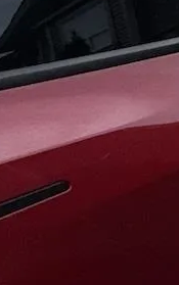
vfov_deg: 16.1
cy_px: -277
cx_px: 715
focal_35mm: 102
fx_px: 794
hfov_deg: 8.0
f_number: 2.2
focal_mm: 2.22
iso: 40
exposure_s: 1/631
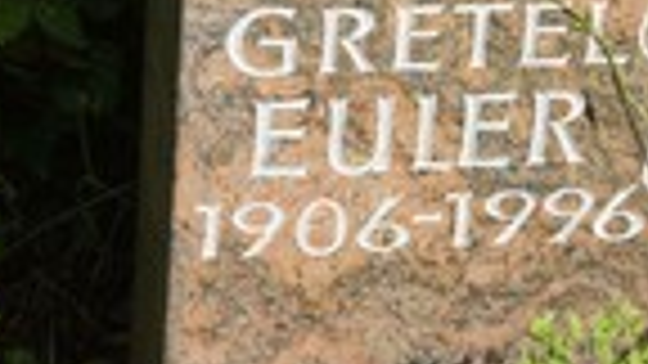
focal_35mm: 220
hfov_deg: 9.7
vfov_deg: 5.5
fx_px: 3780
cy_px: 0
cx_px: 752
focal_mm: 44
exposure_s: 1/250
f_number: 8
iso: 200
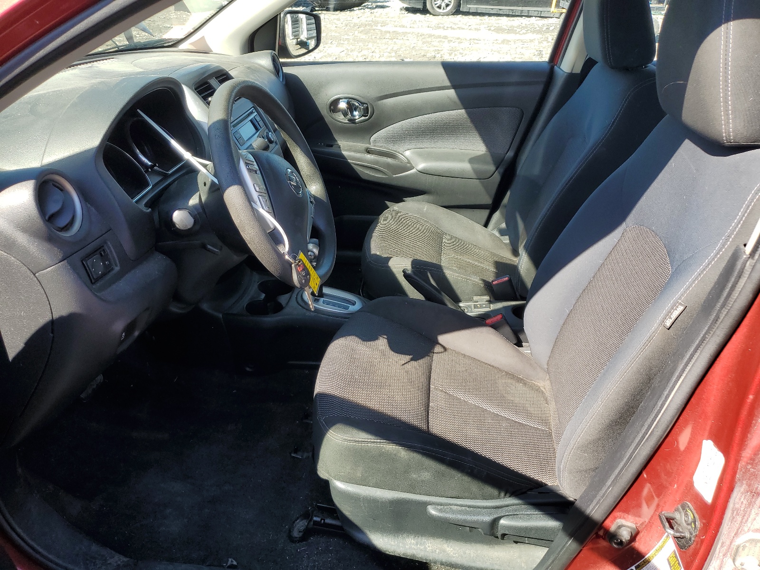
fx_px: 571
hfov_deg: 67.3
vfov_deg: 53.1
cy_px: 285
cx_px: 380
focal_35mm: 26
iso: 50
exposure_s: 1/588
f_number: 1.5
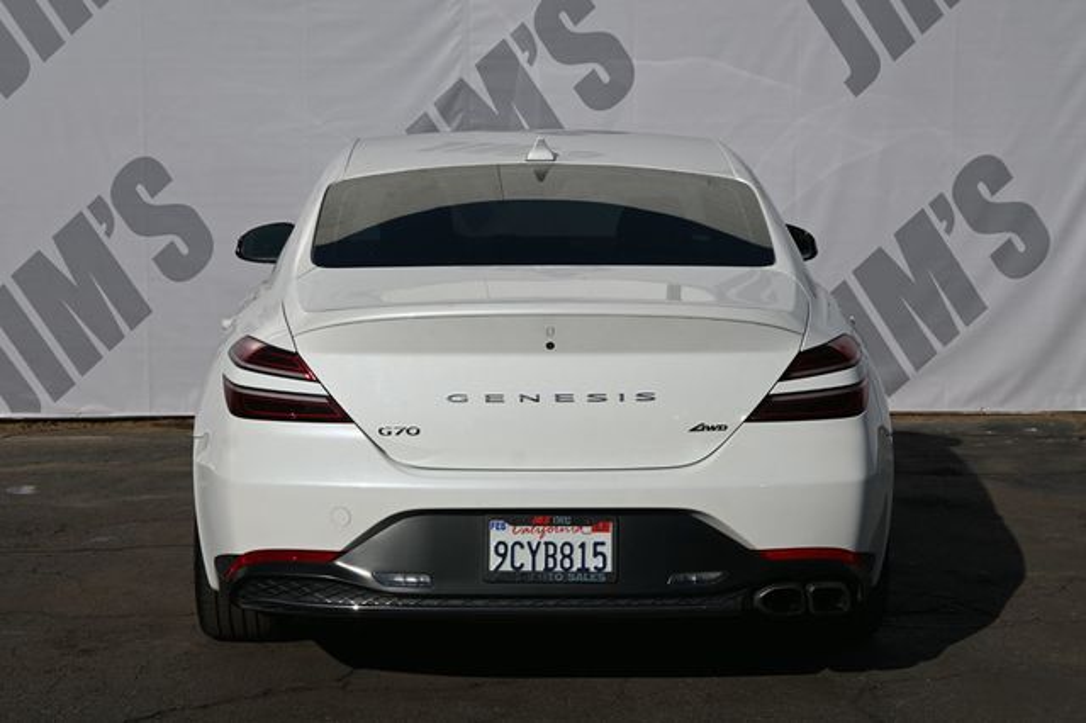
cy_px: 362
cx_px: 543
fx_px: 2080
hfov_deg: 29.3
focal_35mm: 69
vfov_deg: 19.7
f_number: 8
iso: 100
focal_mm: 46
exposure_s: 1/500
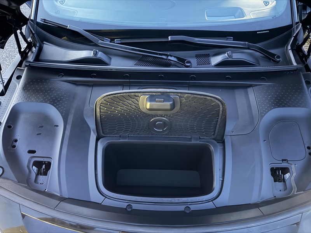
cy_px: 116
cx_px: 156
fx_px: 216
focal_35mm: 24
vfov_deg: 56.8
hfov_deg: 71.6
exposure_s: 1/9
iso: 1250
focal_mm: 6.76
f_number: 1.78
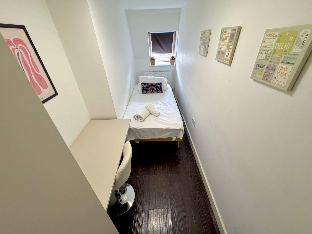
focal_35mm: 14
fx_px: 126
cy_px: 117
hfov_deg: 102.1
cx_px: 156
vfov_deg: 85.7
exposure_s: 1/100
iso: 250
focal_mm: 2.22
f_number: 2.2
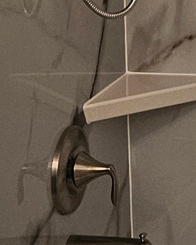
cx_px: 430
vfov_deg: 10.4
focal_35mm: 176
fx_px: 1276
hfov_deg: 8.2
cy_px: -189
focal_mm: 5.4
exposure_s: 1/120
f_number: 1.8
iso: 160
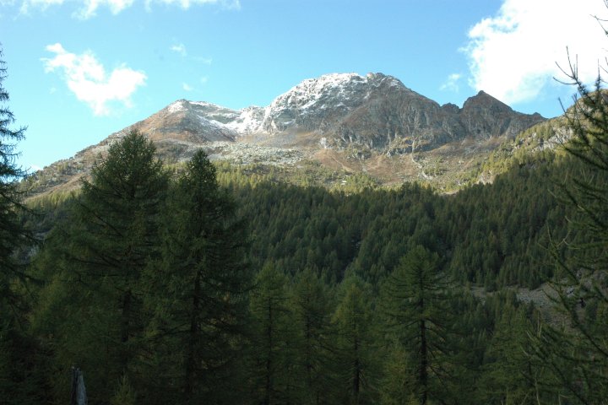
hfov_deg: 42.3
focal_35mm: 46
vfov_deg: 28.9
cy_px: 202
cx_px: 304
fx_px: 785
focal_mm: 31
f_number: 10
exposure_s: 1/400
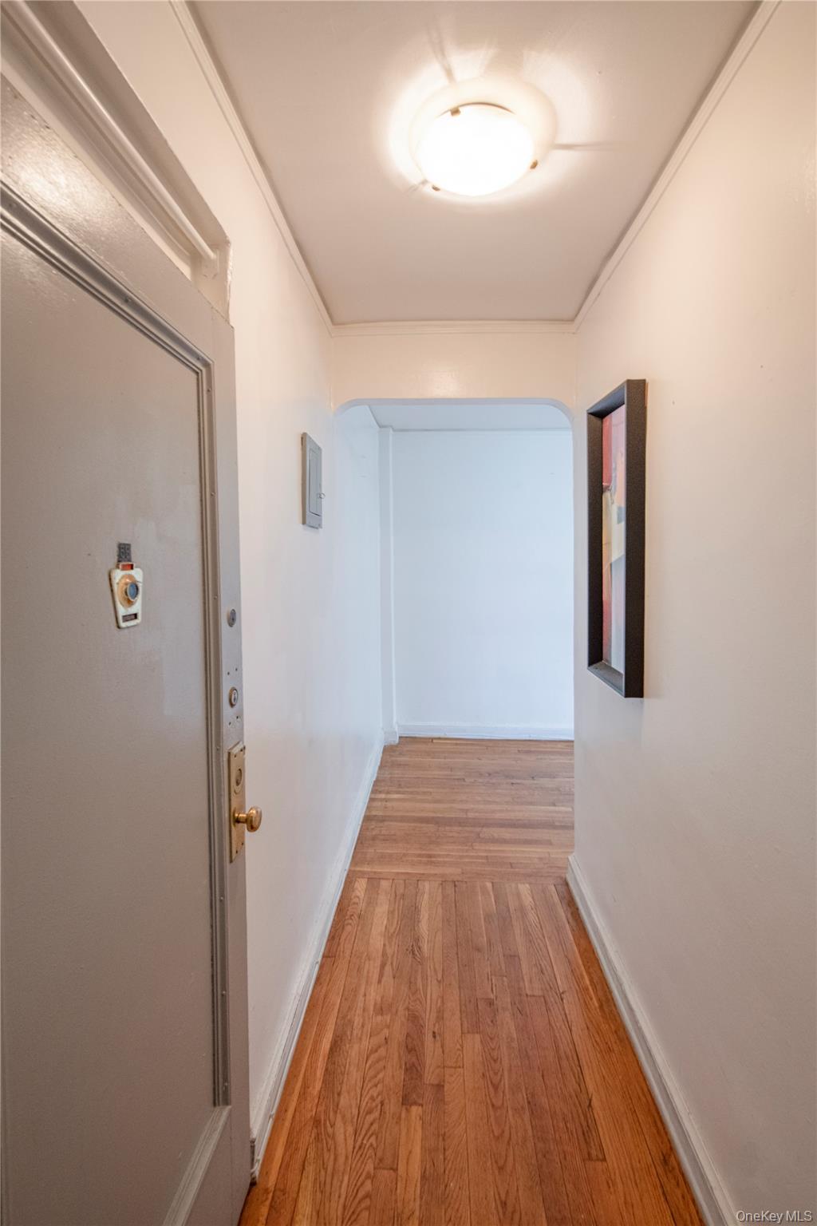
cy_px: 613
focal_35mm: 16
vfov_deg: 96.7
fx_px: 545
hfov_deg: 73.7
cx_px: 408
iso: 800
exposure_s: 1/10
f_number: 7.1
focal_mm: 16
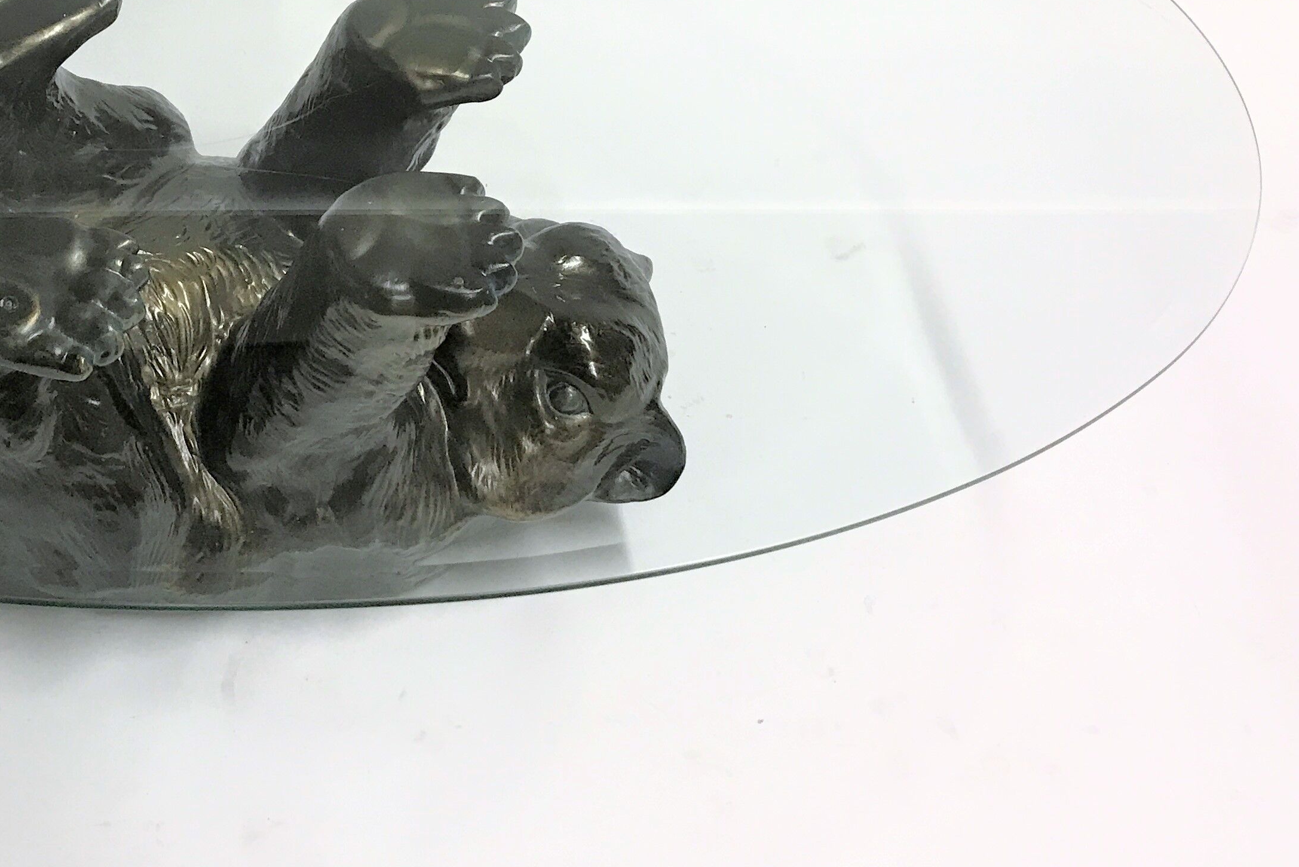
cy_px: 121
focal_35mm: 54
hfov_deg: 35.7
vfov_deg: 24.5
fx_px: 1949
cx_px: 266
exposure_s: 1/33
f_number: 1.8
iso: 32
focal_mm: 3.99
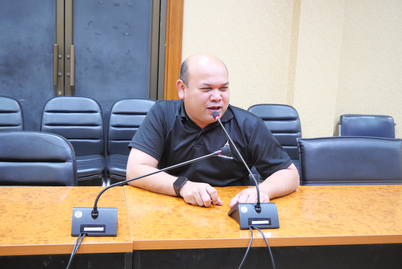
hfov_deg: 43.6
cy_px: 134
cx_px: 201
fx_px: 503
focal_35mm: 45
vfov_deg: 29.9
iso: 3200
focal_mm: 22
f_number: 4.2
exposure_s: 1/20
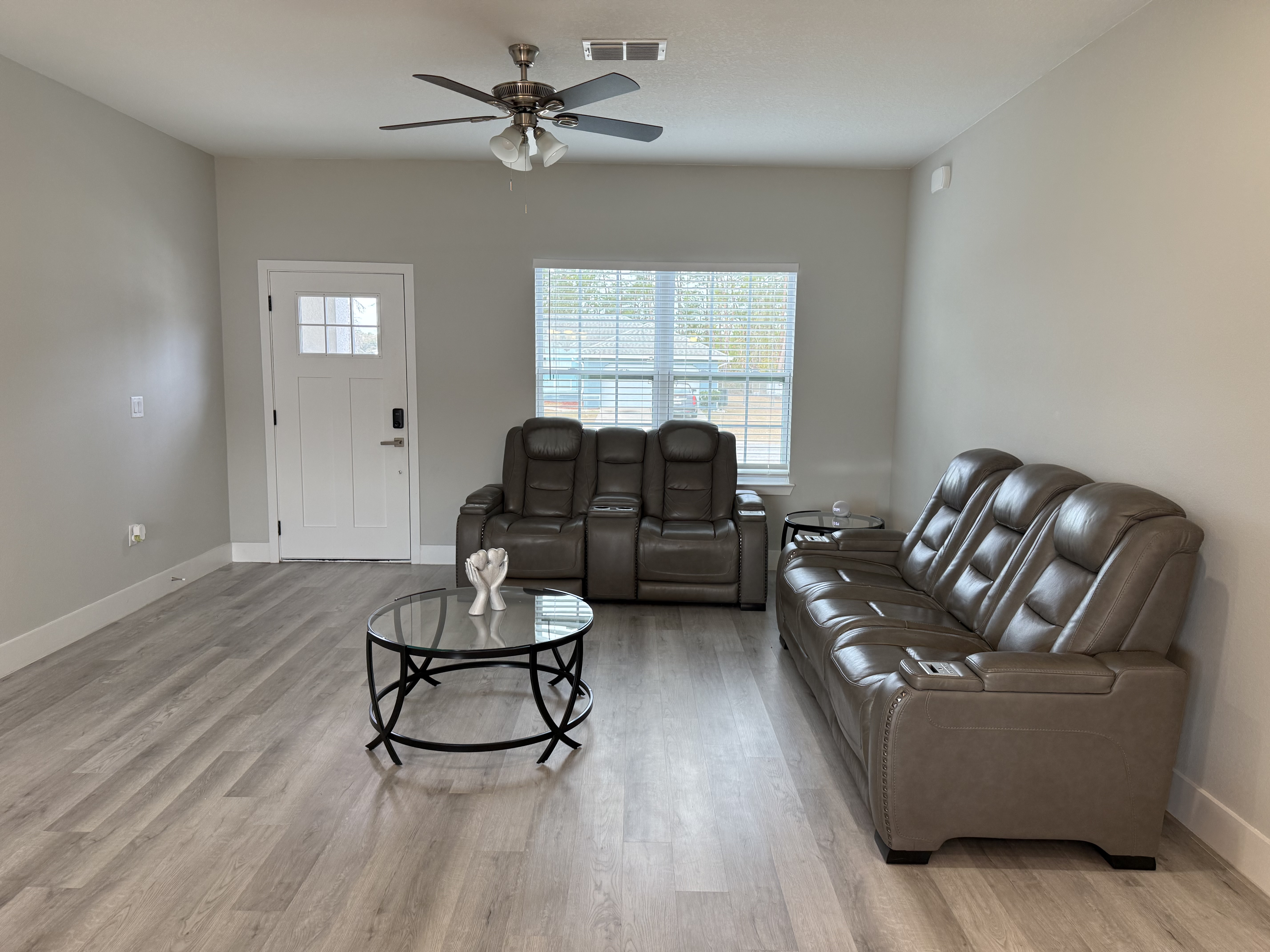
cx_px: 635
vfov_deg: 56.8
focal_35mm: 24
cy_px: 476
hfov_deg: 71.6
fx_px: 881
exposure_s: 1/143
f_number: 1.78
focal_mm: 6.76
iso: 160
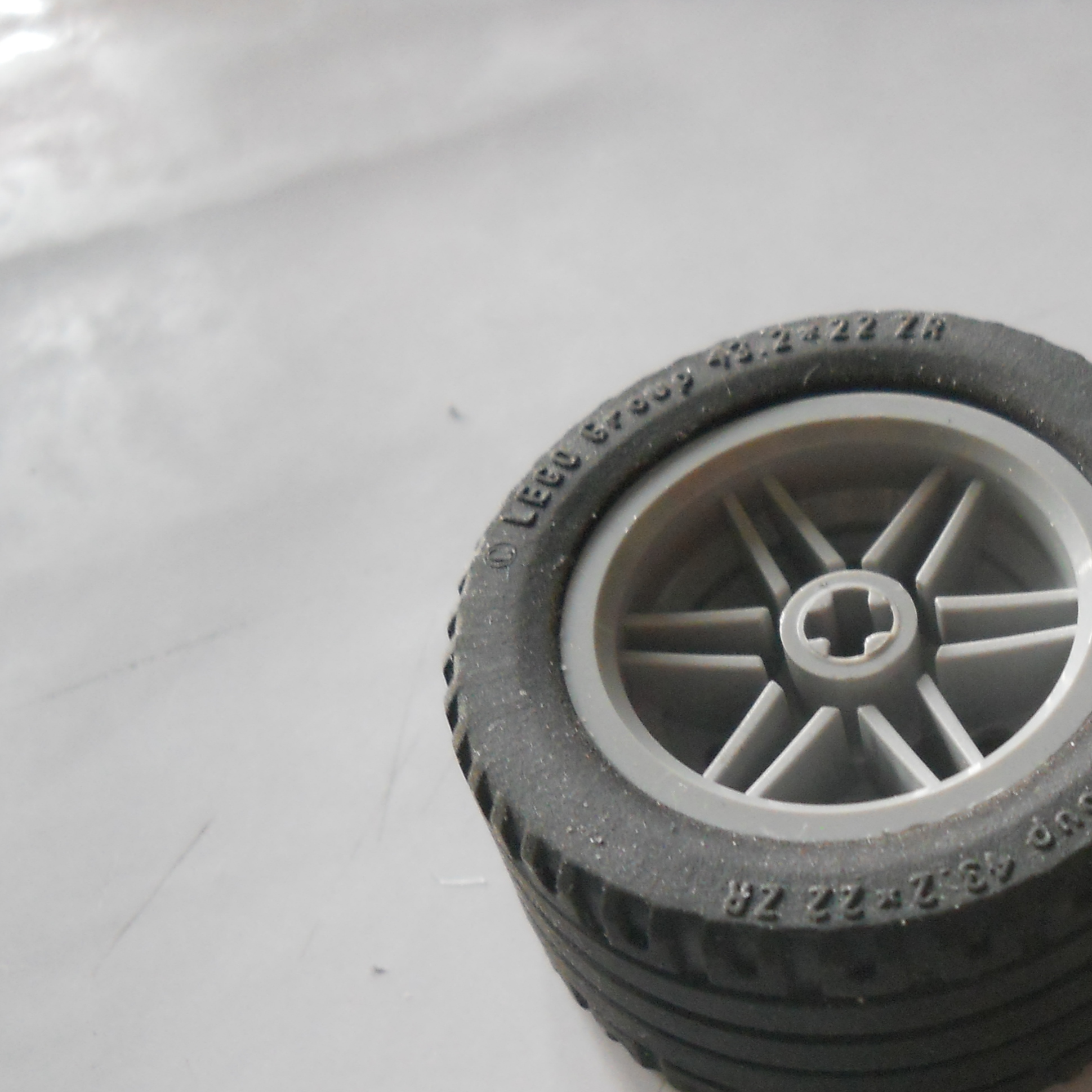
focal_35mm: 61
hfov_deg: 27.5
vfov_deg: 28.1
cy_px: 683
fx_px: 2177
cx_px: 910
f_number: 3.1
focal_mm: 6.72
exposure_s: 1/40
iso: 400
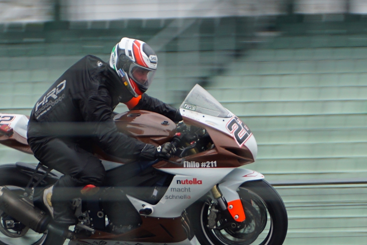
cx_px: 144
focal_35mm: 322
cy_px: 159
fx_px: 3282
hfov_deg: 6.4
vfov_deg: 4.3
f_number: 5.6
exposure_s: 1/200
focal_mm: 160
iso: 160
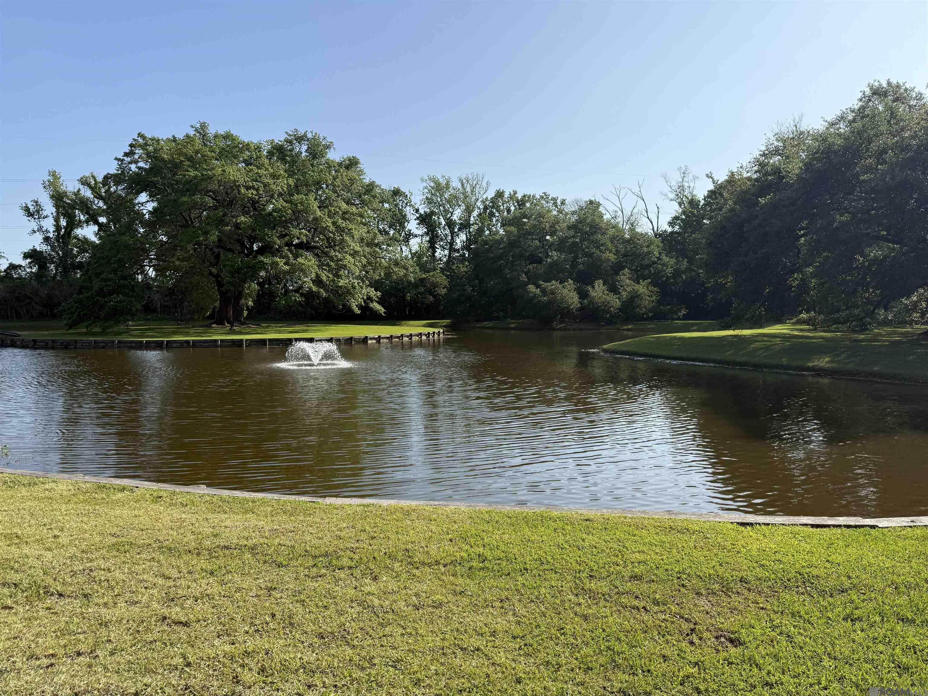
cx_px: 464
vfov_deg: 56.8
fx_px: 643
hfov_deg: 71.6
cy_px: 348
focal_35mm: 24
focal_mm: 6.76
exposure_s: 1/5319
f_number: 1.78
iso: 100
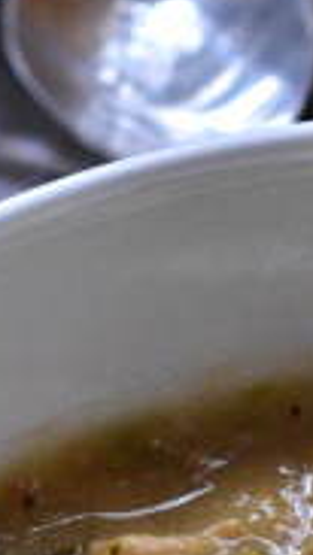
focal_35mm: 387
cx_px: 289
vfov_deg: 5.6
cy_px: 567
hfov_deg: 3.1
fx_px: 5707
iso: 1000
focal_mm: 50
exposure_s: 1/200
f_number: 4.5
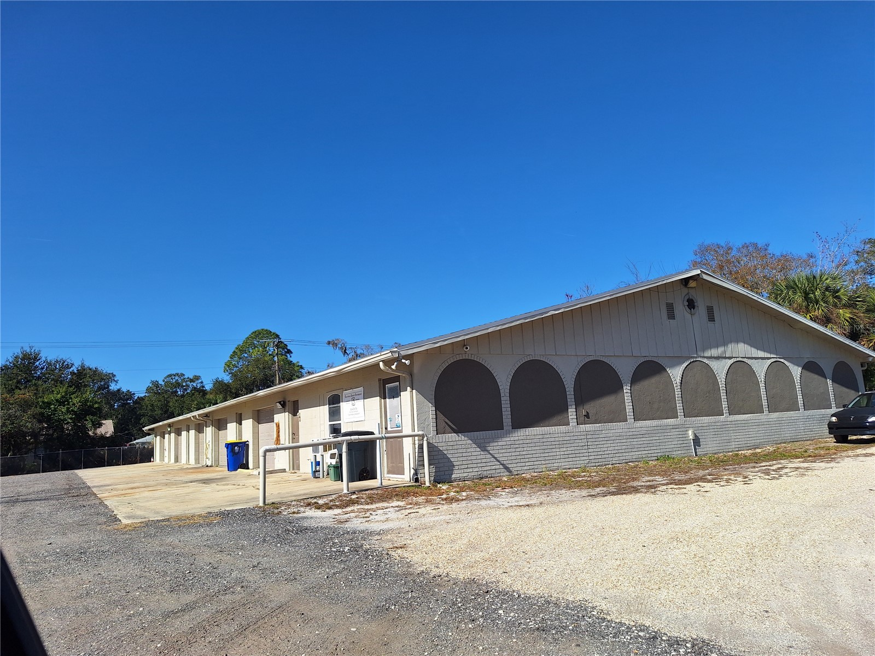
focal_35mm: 23
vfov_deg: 58.9
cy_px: 328
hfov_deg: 73.9
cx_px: 438
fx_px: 581
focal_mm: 5.54
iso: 40
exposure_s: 1/3086
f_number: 1.8
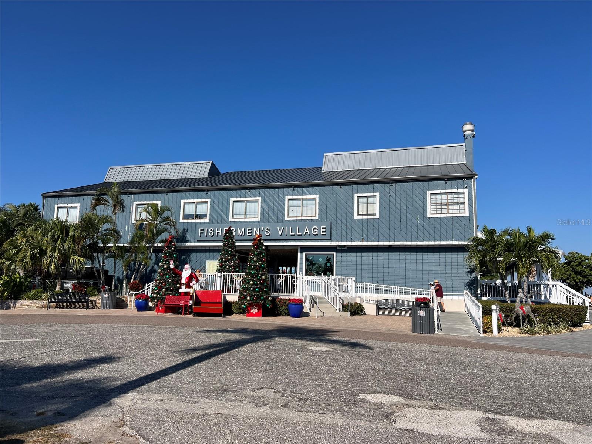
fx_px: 445
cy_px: 222
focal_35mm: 26
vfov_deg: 53.1
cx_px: 296
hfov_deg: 67.3
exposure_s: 1/6579
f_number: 1.5
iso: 50
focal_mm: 5.7
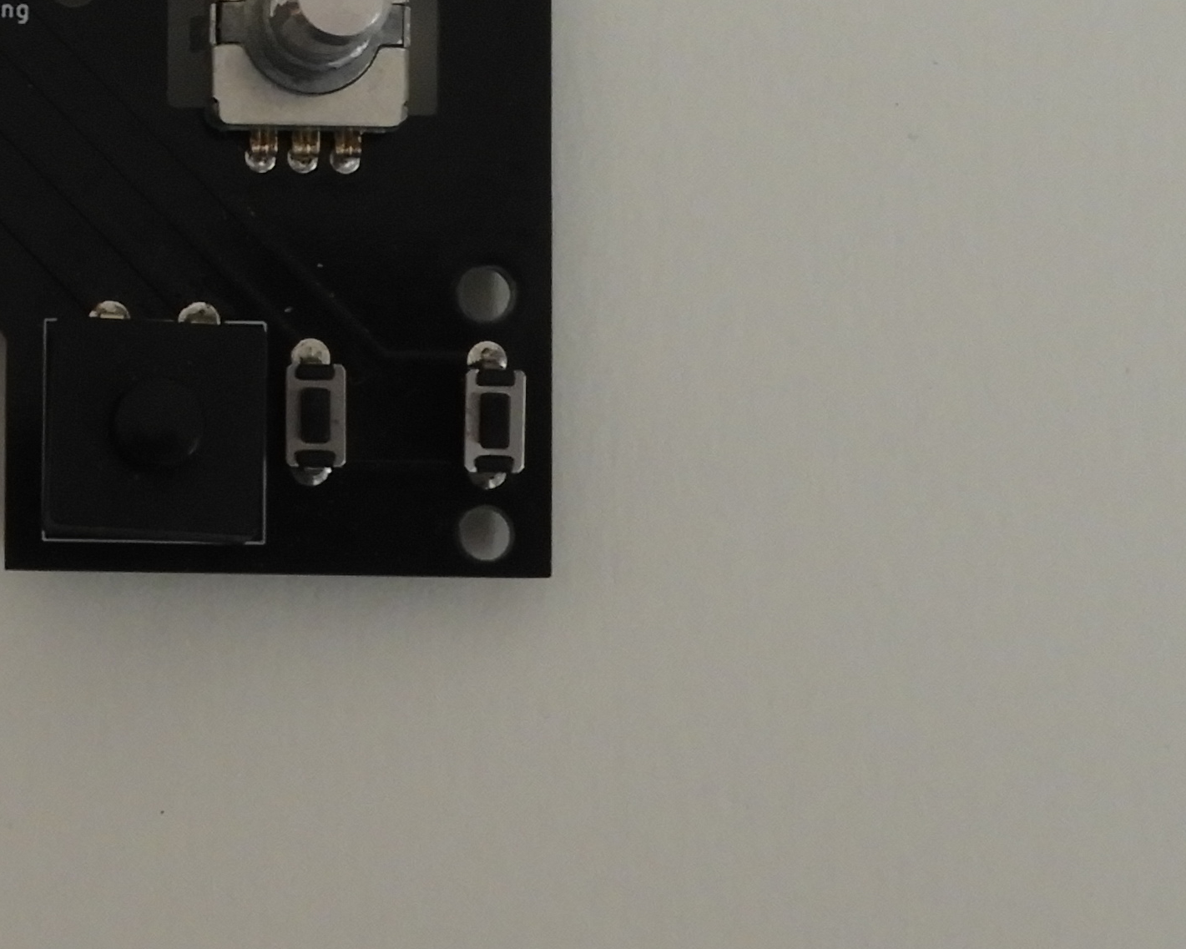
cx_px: -392
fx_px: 6248
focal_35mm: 178
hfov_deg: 10.6
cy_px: 38
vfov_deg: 8.6
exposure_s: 1/30
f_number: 4
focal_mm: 9
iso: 160
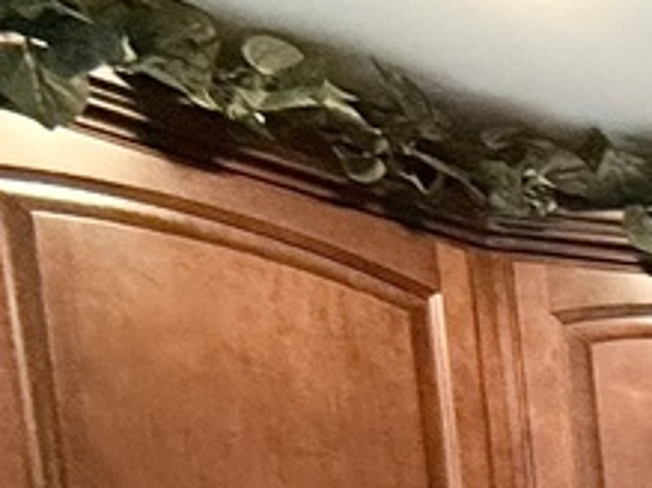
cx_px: 1768
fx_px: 1732
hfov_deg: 12.8
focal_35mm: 92
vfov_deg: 12.8
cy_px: 1122
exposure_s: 1/60
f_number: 2.2
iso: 500
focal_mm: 2.22
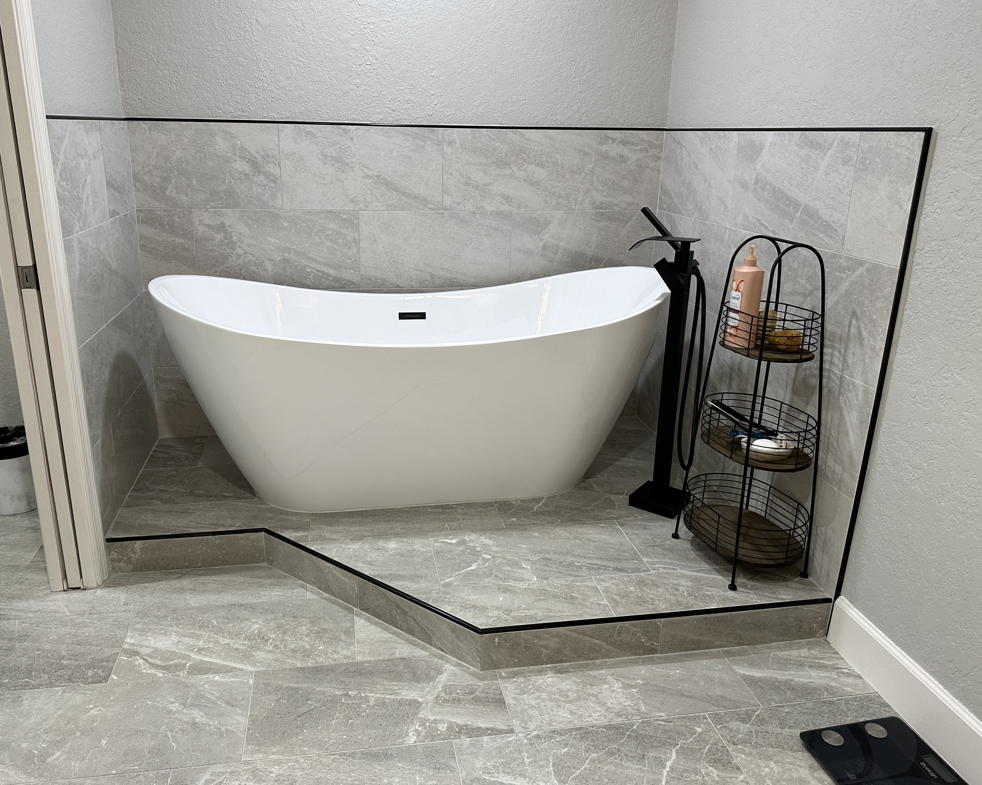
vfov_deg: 54.9
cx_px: 460
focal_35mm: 26
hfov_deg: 66.0
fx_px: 756
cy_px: 381
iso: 125
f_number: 1.78
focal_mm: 6.86
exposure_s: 1/60
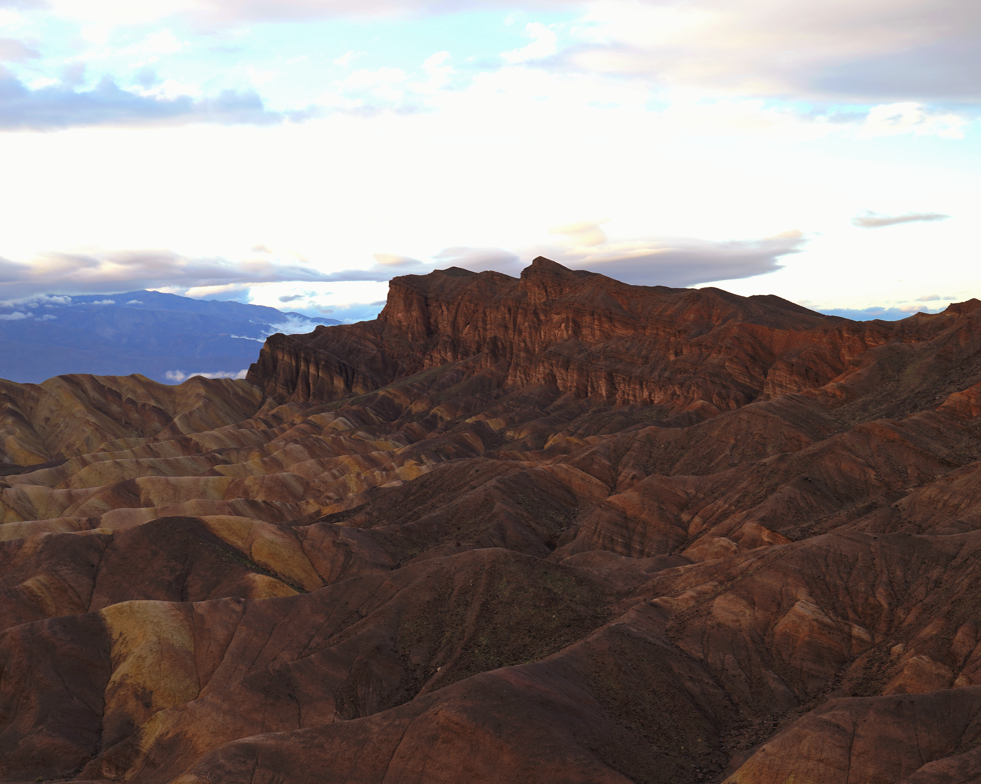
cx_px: 456
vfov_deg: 30.3
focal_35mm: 50
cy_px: 392
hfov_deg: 37.3
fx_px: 1452
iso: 100
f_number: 4.5
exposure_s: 1/80
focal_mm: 44
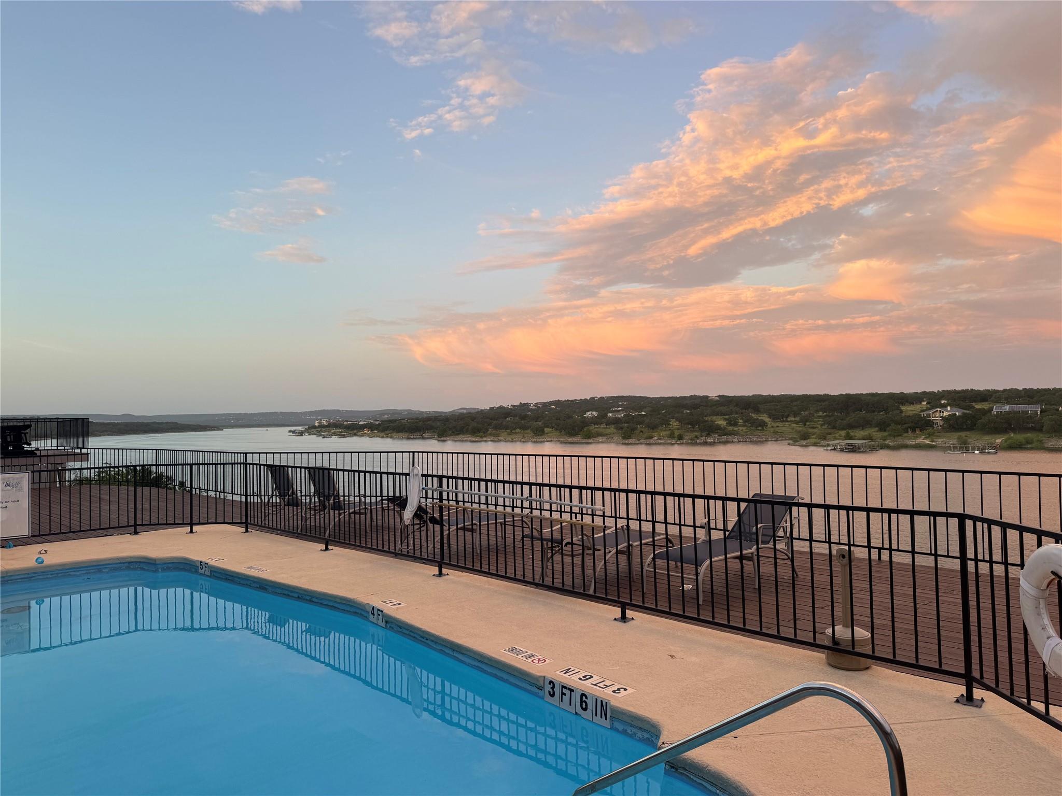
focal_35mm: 24
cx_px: 531
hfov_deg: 71.6
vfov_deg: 56.8
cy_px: 398
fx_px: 736
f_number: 1.78
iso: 64
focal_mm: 6.76
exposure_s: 1/121
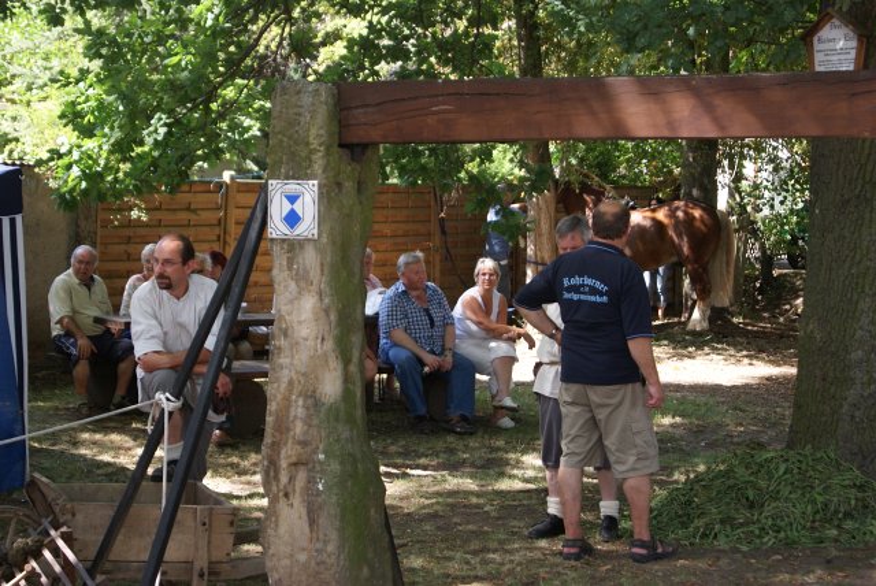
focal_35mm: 82
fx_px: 2009
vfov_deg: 16.6
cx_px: 438
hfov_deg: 24.6
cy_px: 293
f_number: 5.6
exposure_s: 1/100
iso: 250
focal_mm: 55
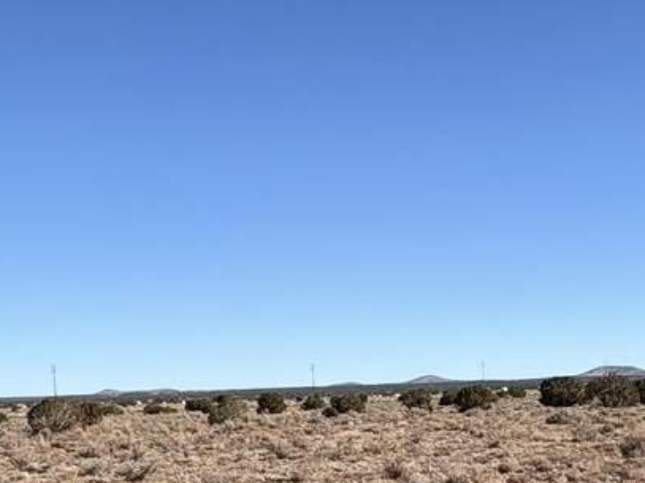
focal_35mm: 44
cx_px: 525
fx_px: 820
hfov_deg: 41.0
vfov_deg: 31.0
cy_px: 454
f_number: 2.2
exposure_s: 1/1880
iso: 50
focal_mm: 2.22
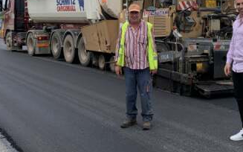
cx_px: 160
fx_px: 391
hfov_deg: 34.3
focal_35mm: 59
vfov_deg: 21.7
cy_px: 31
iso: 25
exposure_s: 1/2545
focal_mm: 4.25
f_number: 1.8
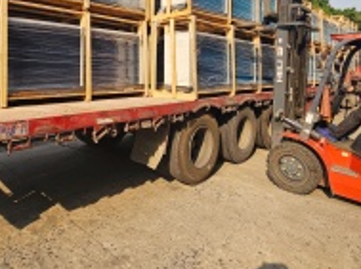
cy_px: 58
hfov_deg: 70.6
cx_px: 138
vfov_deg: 53.3
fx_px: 250
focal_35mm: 24
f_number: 2.2
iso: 50
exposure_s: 1/1488
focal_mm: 2.2
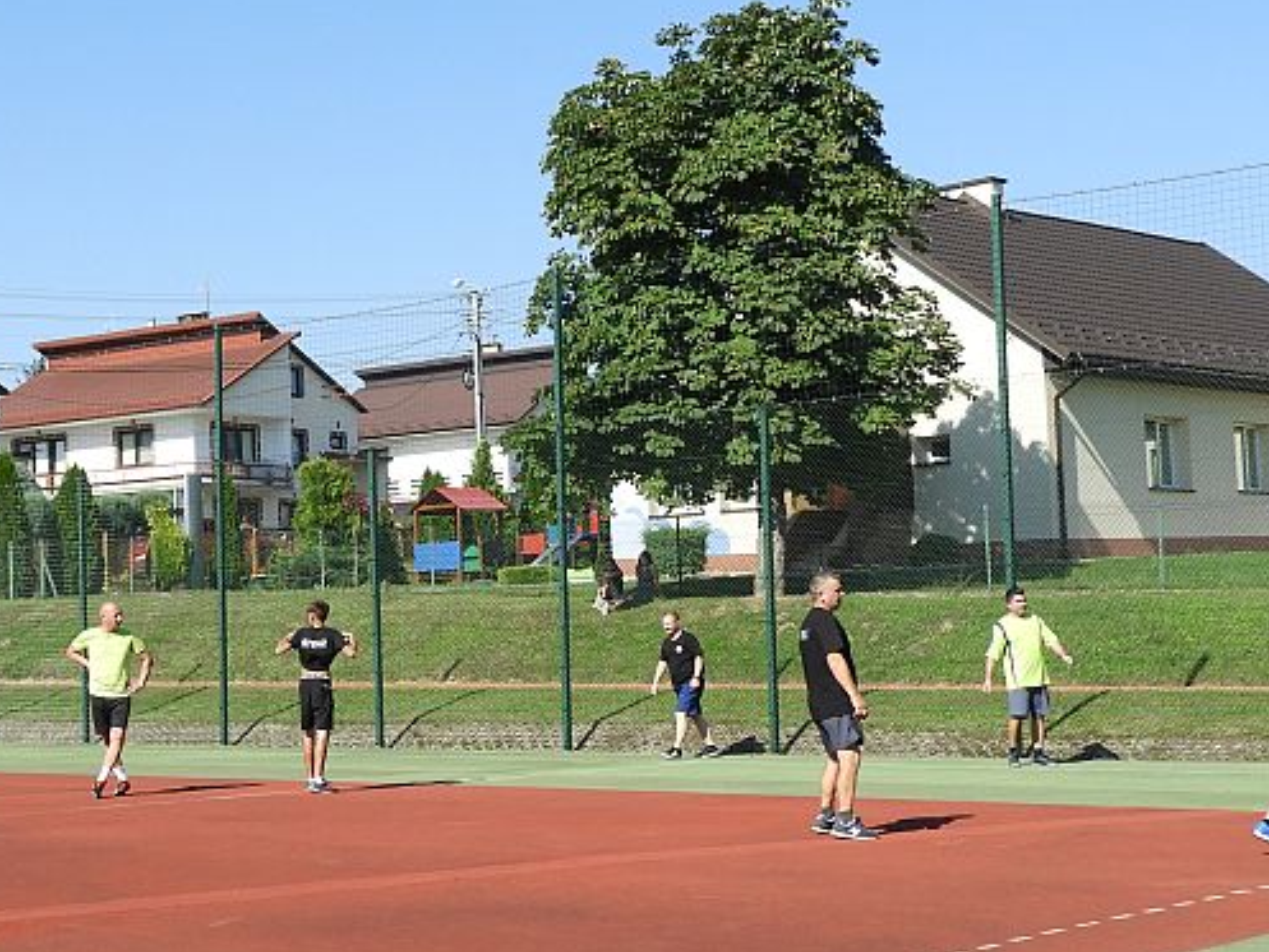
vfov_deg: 21.6
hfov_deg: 28.1
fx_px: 2493
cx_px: 291
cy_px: 475
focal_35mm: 68
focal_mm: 5.9
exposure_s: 1/800
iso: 100
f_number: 3.6
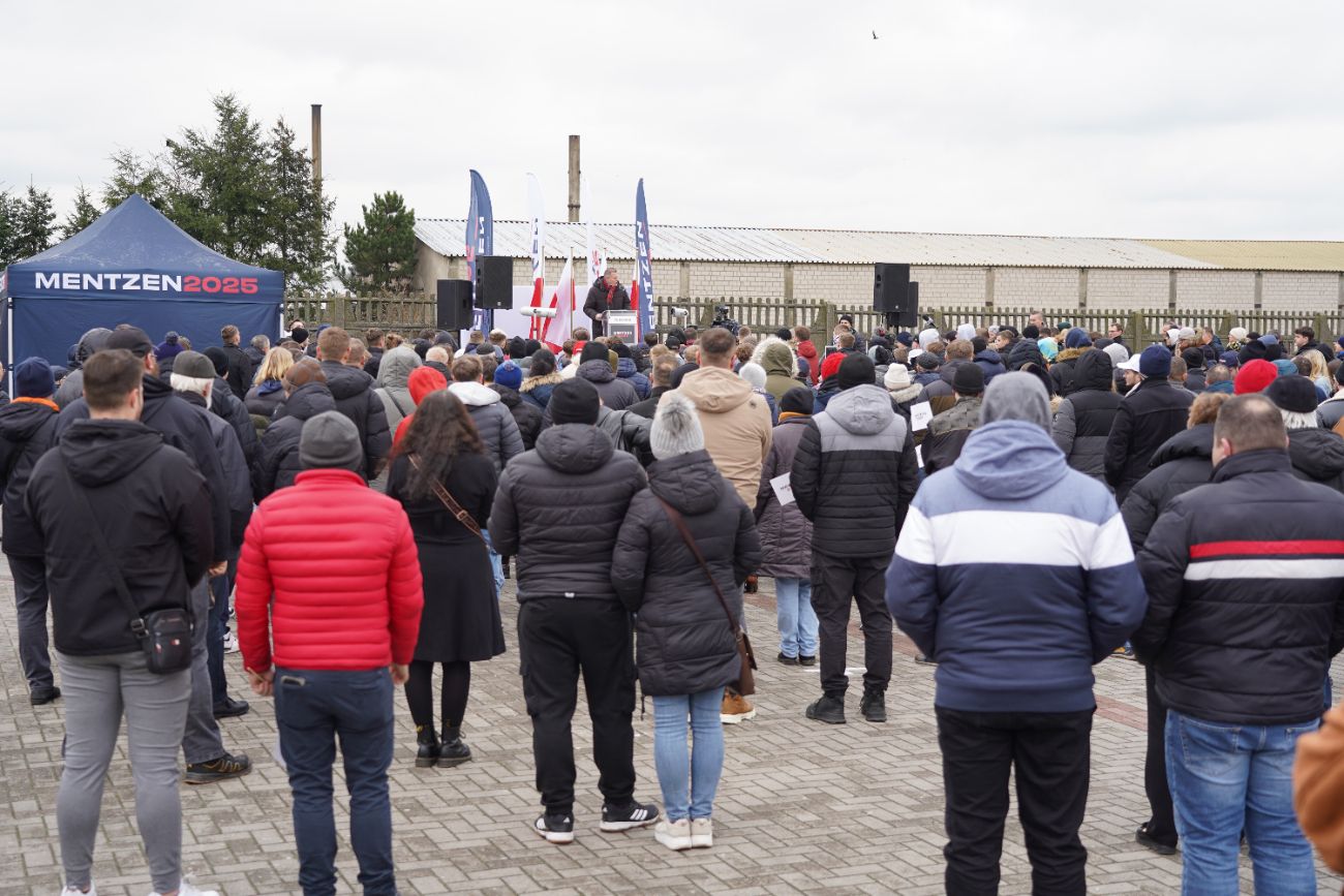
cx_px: 672
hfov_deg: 41.9
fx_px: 1755
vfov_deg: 28.7
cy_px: 448
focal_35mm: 47
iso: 125
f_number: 4
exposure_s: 1/100
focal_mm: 47
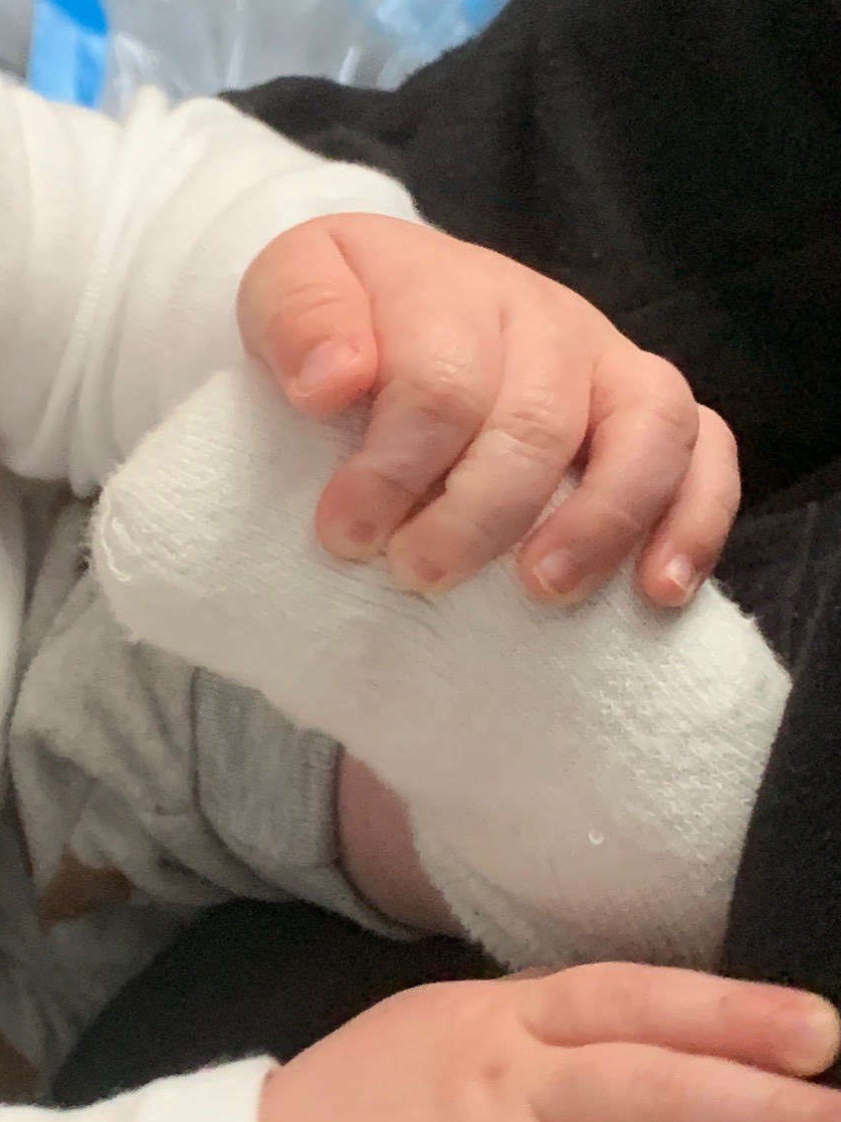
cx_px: 93
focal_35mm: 93
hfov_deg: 15.7
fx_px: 3013
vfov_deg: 21.1
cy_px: 562
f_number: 1.8
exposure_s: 1/57
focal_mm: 4.25
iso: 400
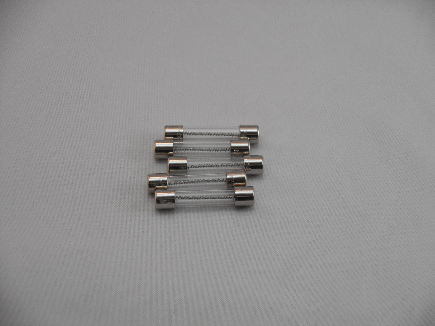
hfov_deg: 19.3
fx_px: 1282
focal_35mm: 102
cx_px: 218
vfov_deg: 14.5
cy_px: 163
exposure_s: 1/60
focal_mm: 18.2
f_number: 5.8
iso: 280
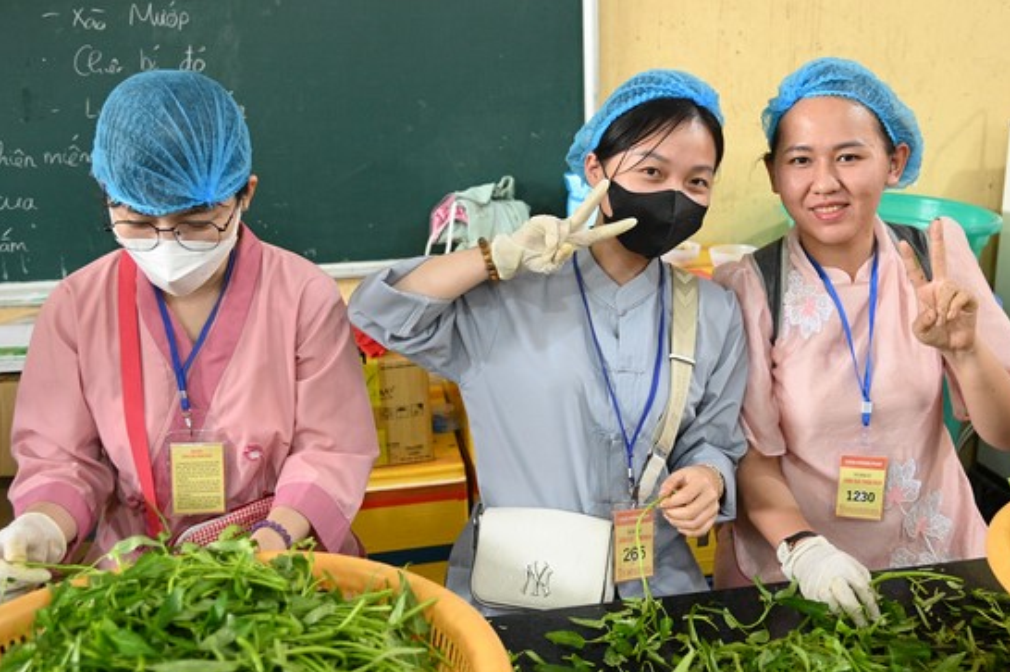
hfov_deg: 50.6
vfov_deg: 35.0
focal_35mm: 38
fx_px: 1065
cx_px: 566
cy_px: 353
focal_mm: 32
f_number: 4
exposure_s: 1/160
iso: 6400
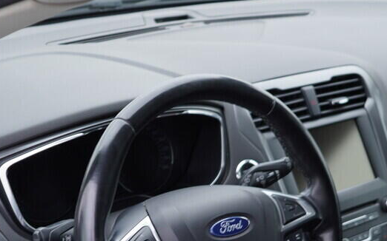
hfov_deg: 28.6
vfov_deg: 17.6
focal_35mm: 72
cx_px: 214
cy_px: 245
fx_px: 759
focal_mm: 24
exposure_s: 1/40
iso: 125
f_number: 2.8
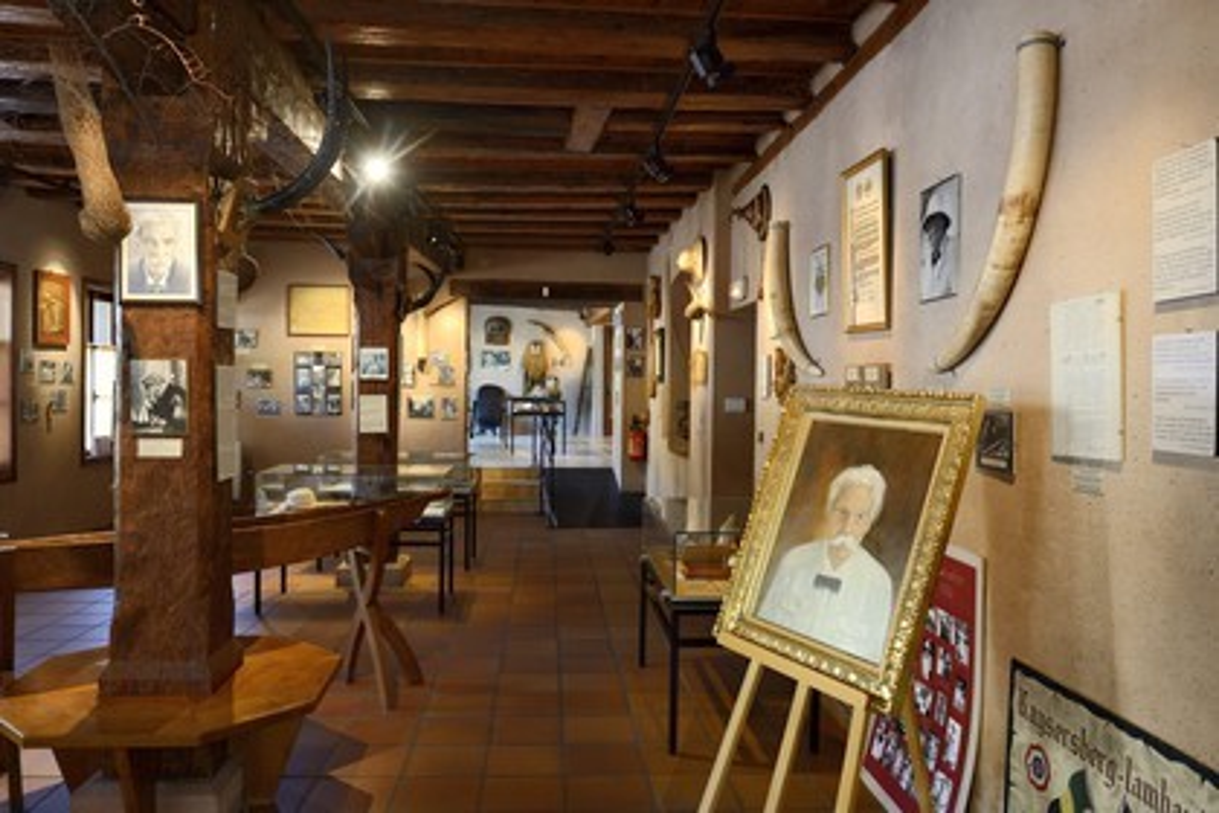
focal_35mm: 27
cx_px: 610
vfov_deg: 47.9
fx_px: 914
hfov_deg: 67.4
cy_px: 406
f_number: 5
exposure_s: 1/30
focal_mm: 27
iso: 1600
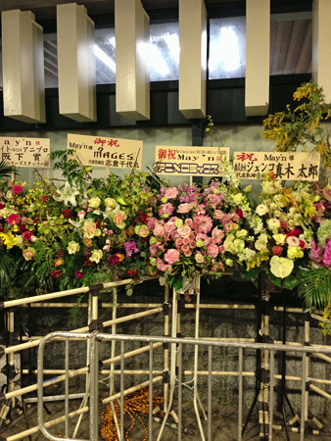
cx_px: 166
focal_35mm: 33
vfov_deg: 55.3
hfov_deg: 43.0
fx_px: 420
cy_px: 220
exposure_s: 1/20
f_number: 2.4
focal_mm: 4.13
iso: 200
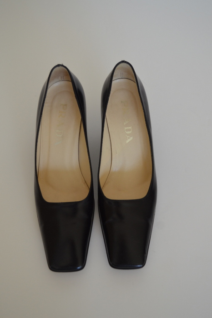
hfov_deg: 31.9
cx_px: 106
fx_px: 371
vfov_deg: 46.4
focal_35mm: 42
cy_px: 159
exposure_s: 1/100
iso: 400
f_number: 5
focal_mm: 28
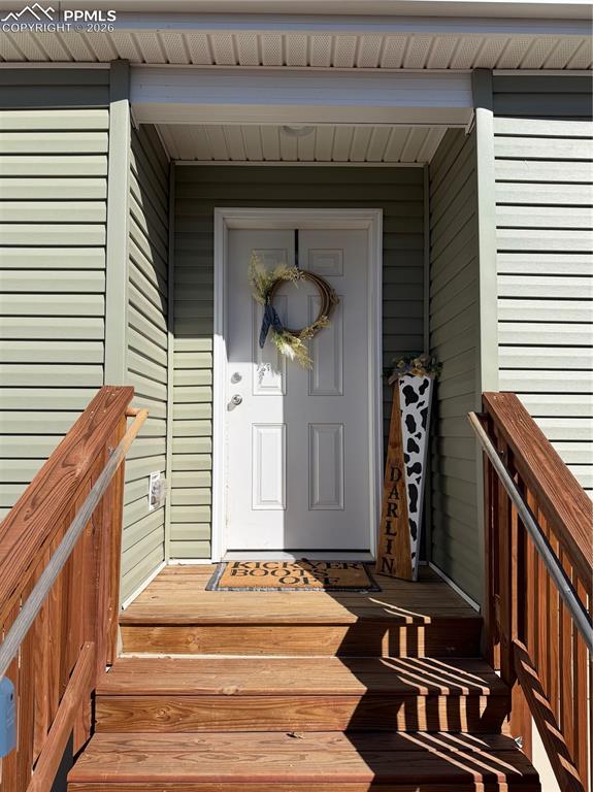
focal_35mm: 24
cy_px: 396
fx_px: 549
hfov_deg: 56.8
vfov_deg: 71.6
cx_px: 296
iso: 80
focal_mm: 6.76
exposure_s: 1/6173
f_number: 1.78
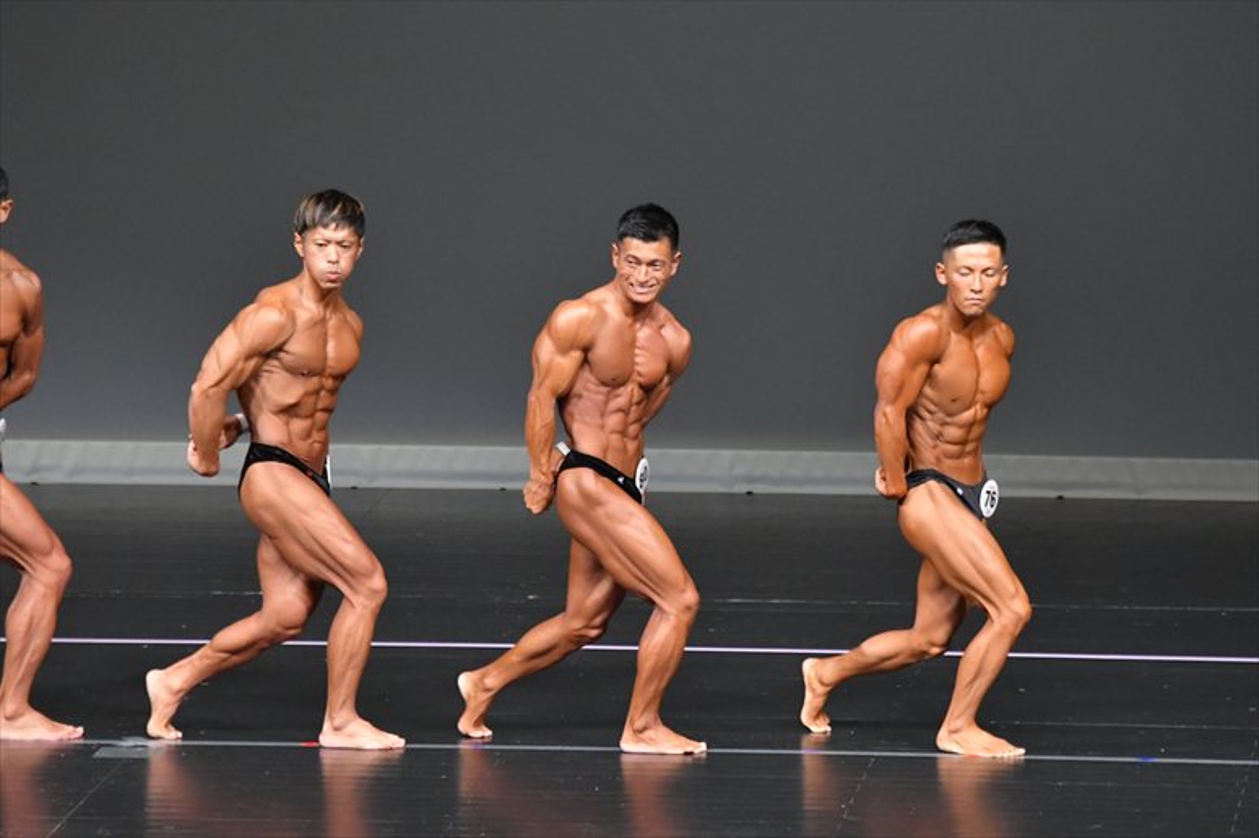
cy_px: 419
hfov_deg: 6.5
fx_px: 11011
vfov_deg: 4.4
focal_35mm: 315
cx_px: 630
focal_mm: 210
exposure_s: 1/400
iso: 5000
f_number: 5.6
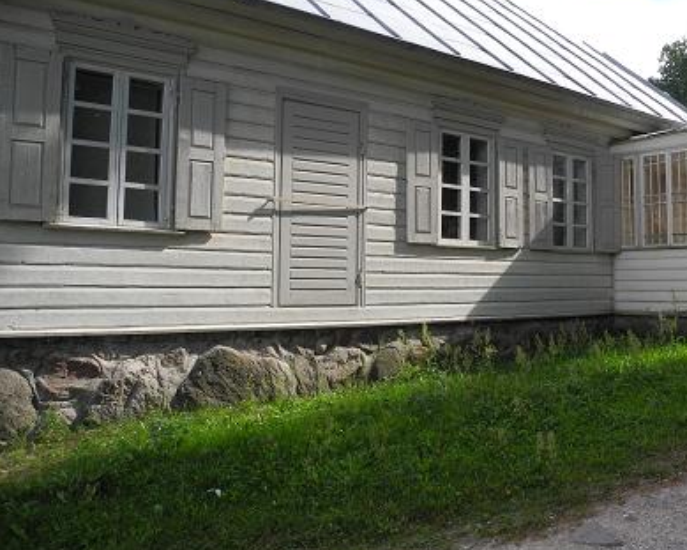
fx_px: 732
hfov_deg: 49.6
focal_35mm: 36
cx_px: 445
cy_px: 232
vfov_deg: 41.0
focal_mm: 6
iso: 100
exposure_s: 1/800
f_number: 2.8
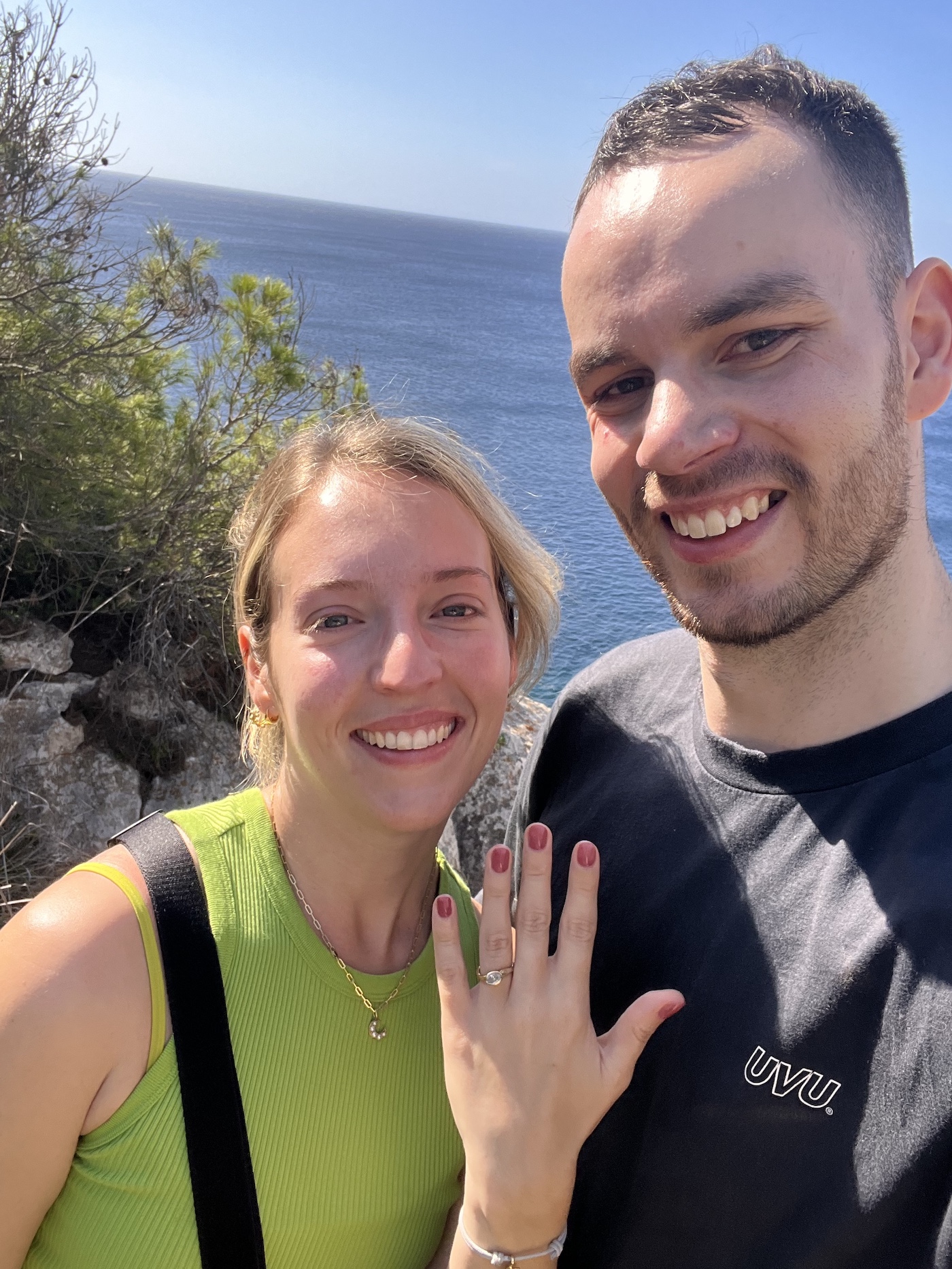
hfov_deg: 46.8
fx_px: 1100
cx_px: 476
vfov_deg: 60.0
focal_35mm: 30
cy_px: 634
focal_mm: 2.71
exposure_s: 1/386
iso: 32
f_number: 2.2
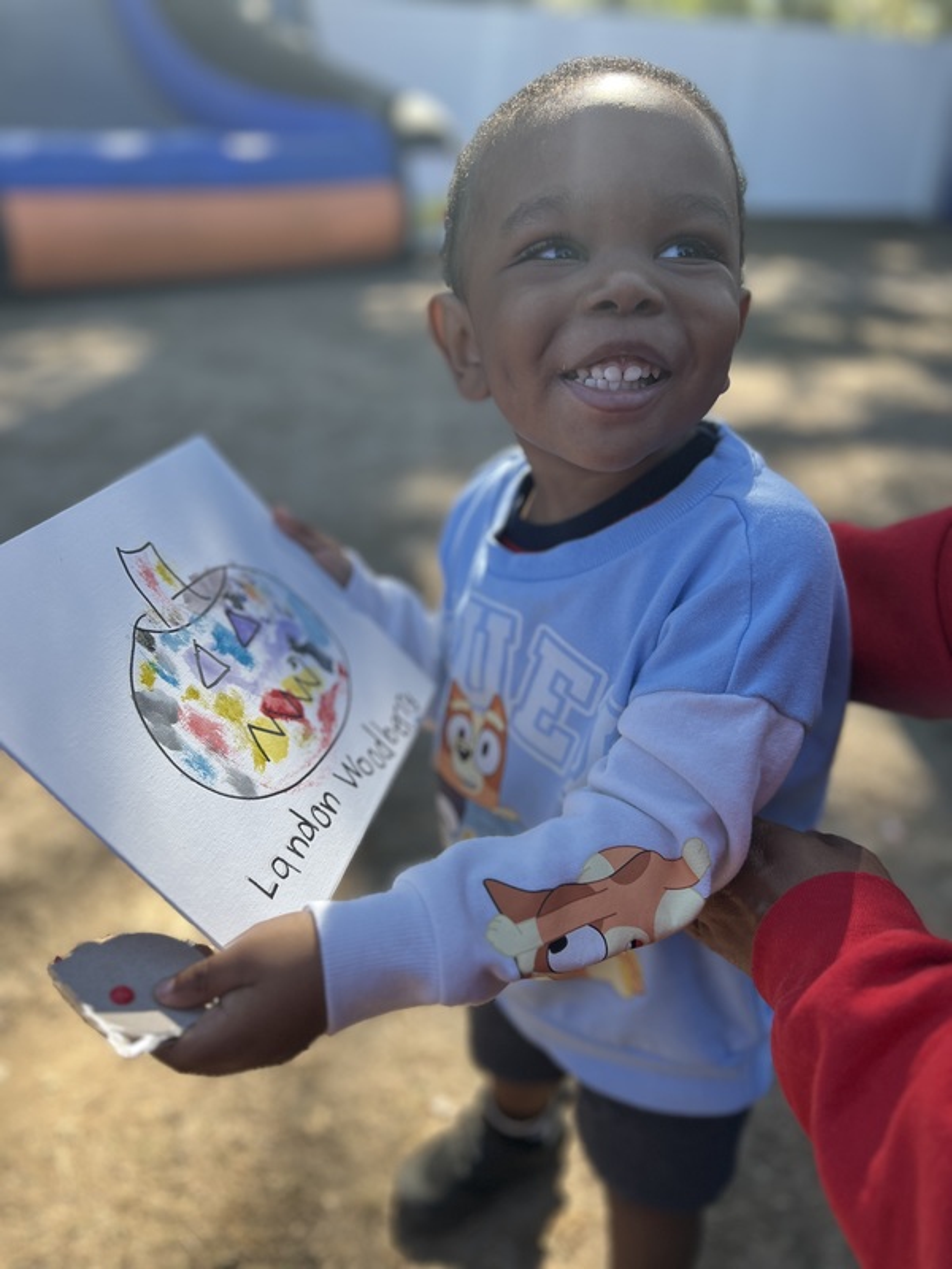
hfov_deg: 53.1
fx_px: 953
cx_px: 476
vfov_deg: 67.3
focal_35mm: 26
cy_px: 634
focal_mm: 5.7
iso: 50
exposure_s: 1/493
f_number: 1.5
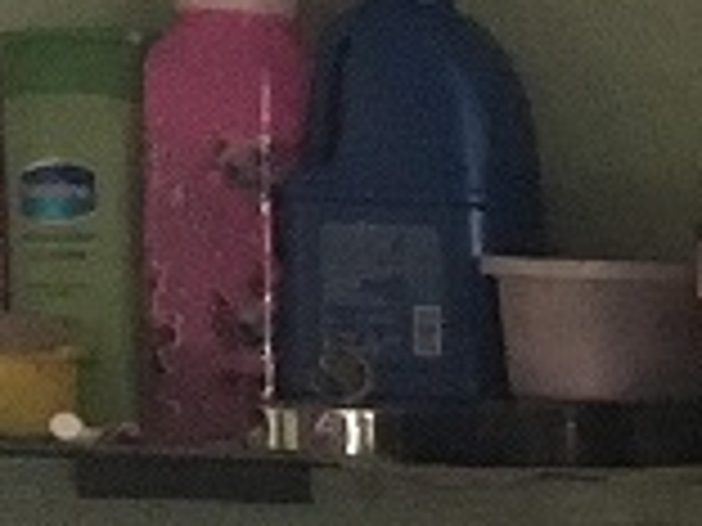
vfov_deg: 7.7
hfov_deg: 8.9
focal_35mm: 186
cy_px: 1012
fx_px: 3772
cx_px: 2034
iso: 200
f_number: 2.2
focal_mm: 4.15
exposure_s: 1/25
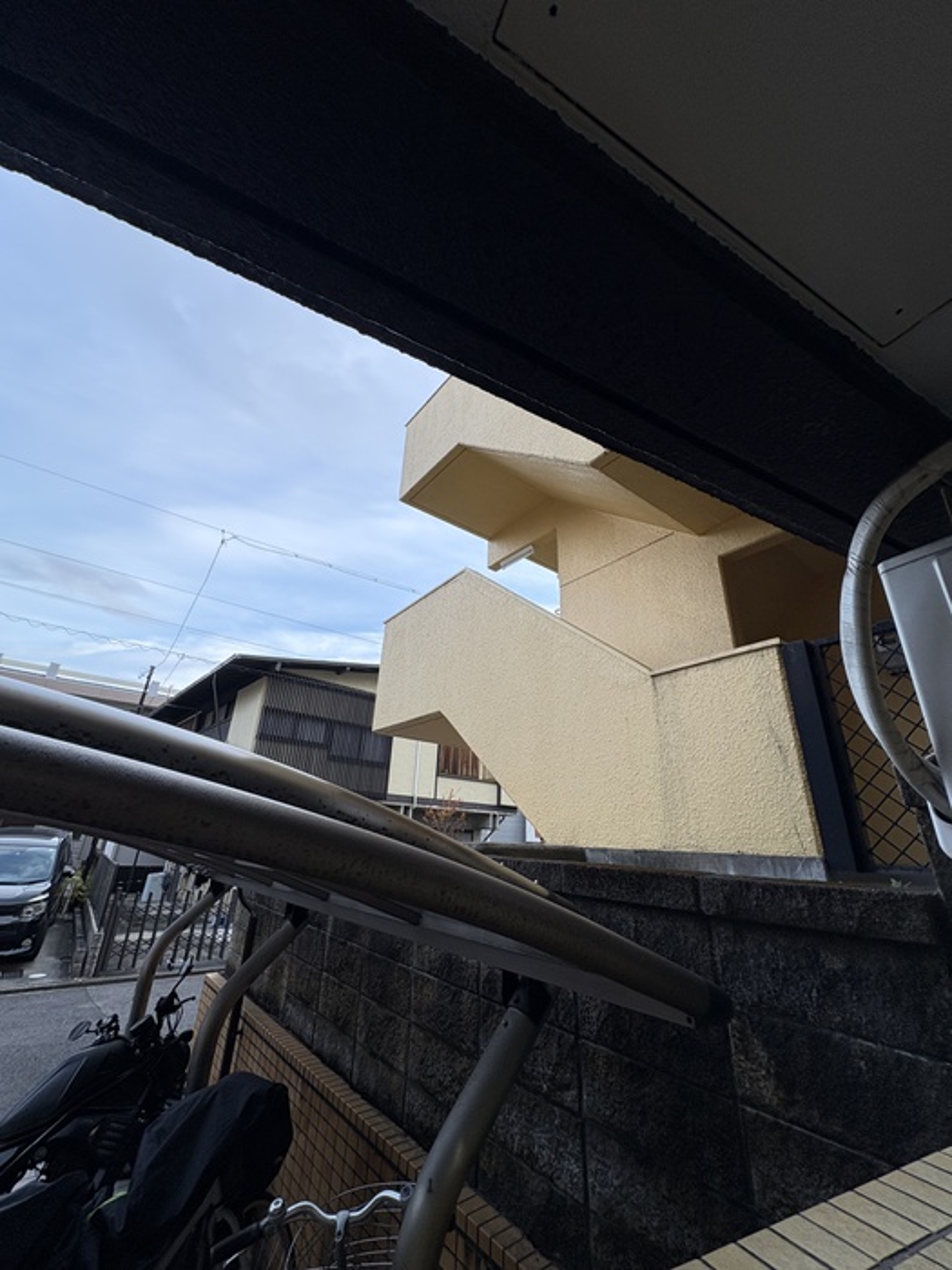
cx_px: 476
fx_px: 513
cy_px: 635
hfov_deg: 85.7
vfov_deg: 102.1
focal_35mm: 14
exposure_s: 1/171
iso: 40
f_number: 2.2
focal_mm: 2.22
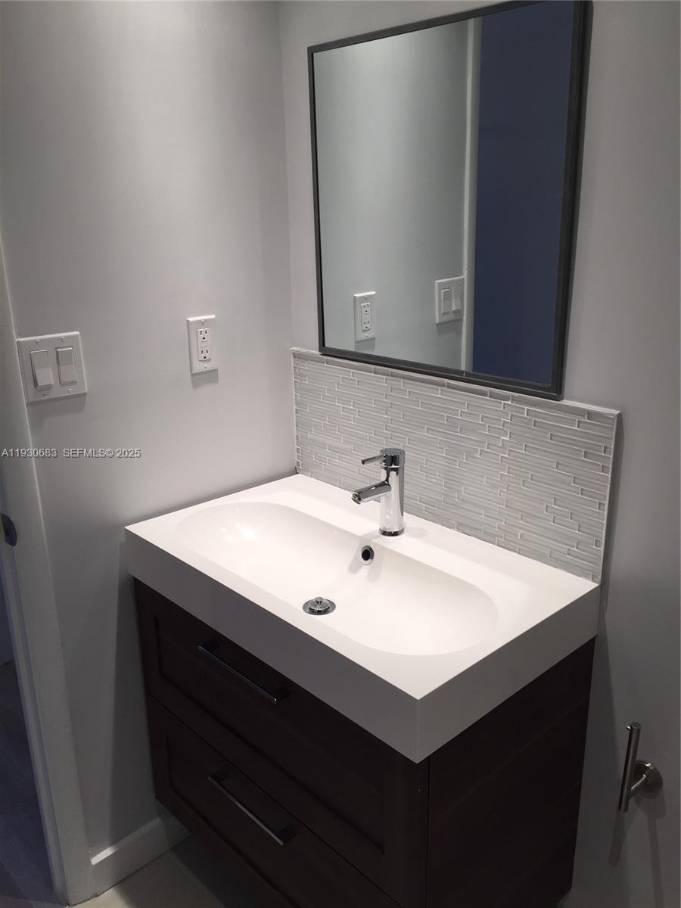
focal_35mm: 29
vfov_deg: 61.7
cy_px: 454
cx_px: 340
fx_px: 761
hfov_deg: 48.2
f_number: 2.2
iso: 32
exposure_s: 1/60
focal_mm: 4.15
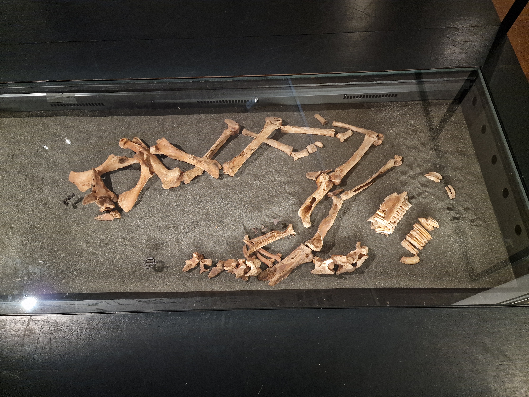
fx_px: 351
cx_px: 264
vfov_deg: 58.9
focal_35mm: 23
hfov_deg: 73.9
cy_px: 198
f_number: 1.8
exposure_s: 1/24
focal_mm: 6.4
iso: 640
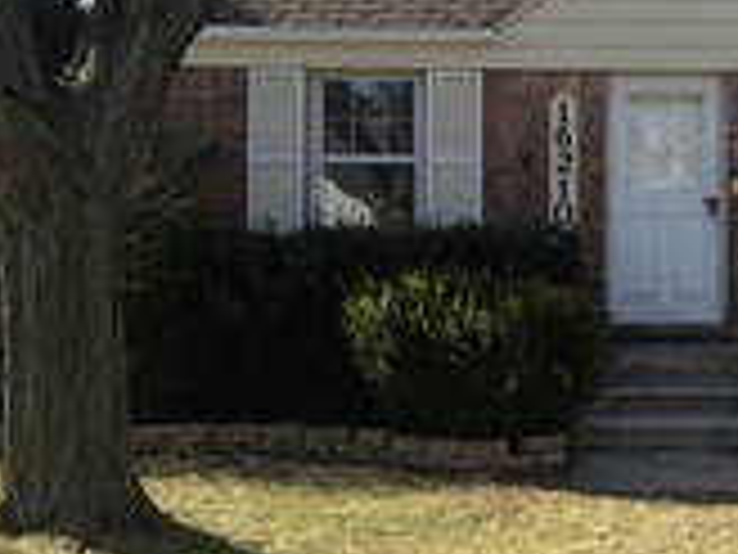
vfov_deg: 19.9
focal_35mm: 74
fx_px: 1578
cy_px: 239
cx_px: 688
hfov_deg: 25.4
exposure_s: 1/569
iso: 50
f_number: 2.4
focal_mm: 4.28
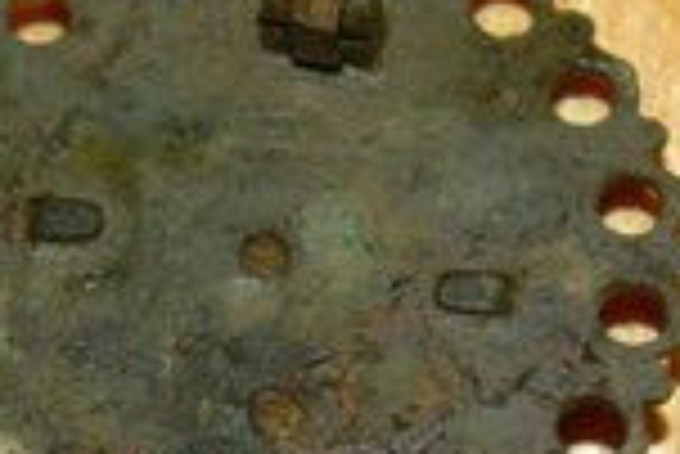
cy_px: 227
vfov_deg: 5.0
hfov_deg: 7.5
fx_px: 5174
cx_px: 315
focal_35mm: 274
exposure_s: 1/60
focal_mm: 55
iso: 400
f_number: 8
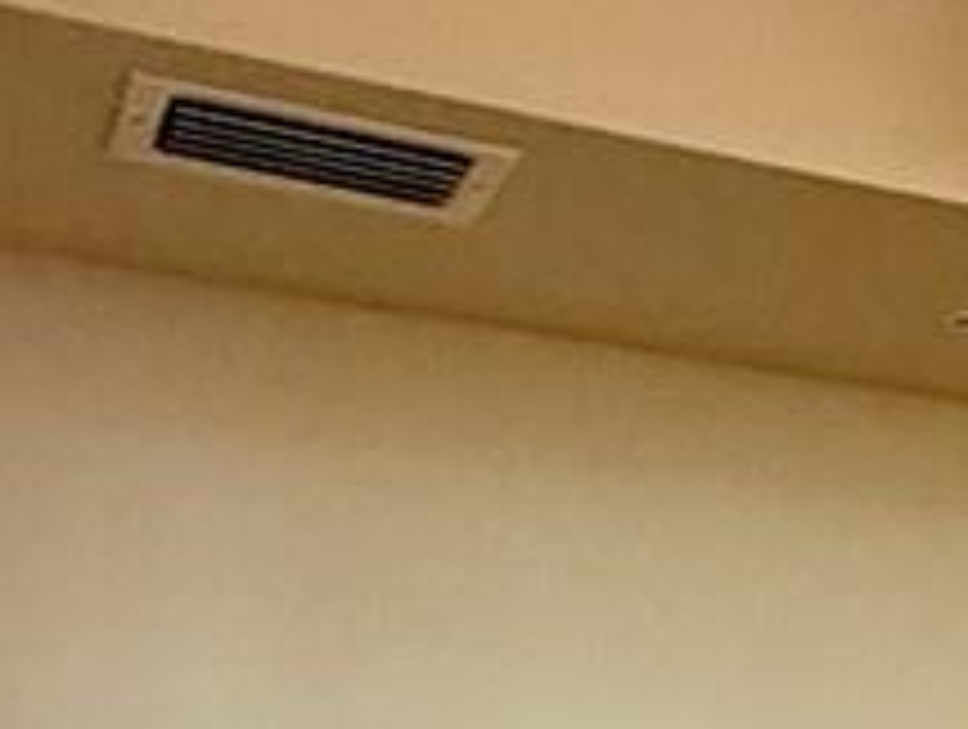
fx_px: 2913
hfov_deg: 16.3
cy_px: 1242
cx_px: 1652
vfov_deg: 13.1
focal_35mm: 104
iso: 500
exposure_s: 1/60
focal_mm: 2.22
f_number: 2.2
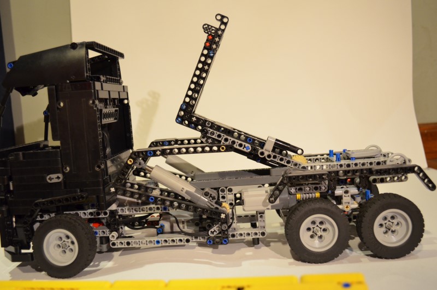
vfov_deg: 39.8
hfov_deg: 57.3
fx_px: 400
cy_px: 145
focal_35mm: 33
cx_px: 218
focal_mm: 22
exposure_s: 1/30
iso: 1600
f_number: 4
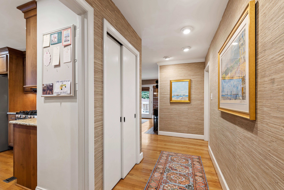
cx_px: 142
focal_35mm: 15
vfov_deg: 77.3
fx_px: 118
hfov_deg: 100.4
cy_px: 95
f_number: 8
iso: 100
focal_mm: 10
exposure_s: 1
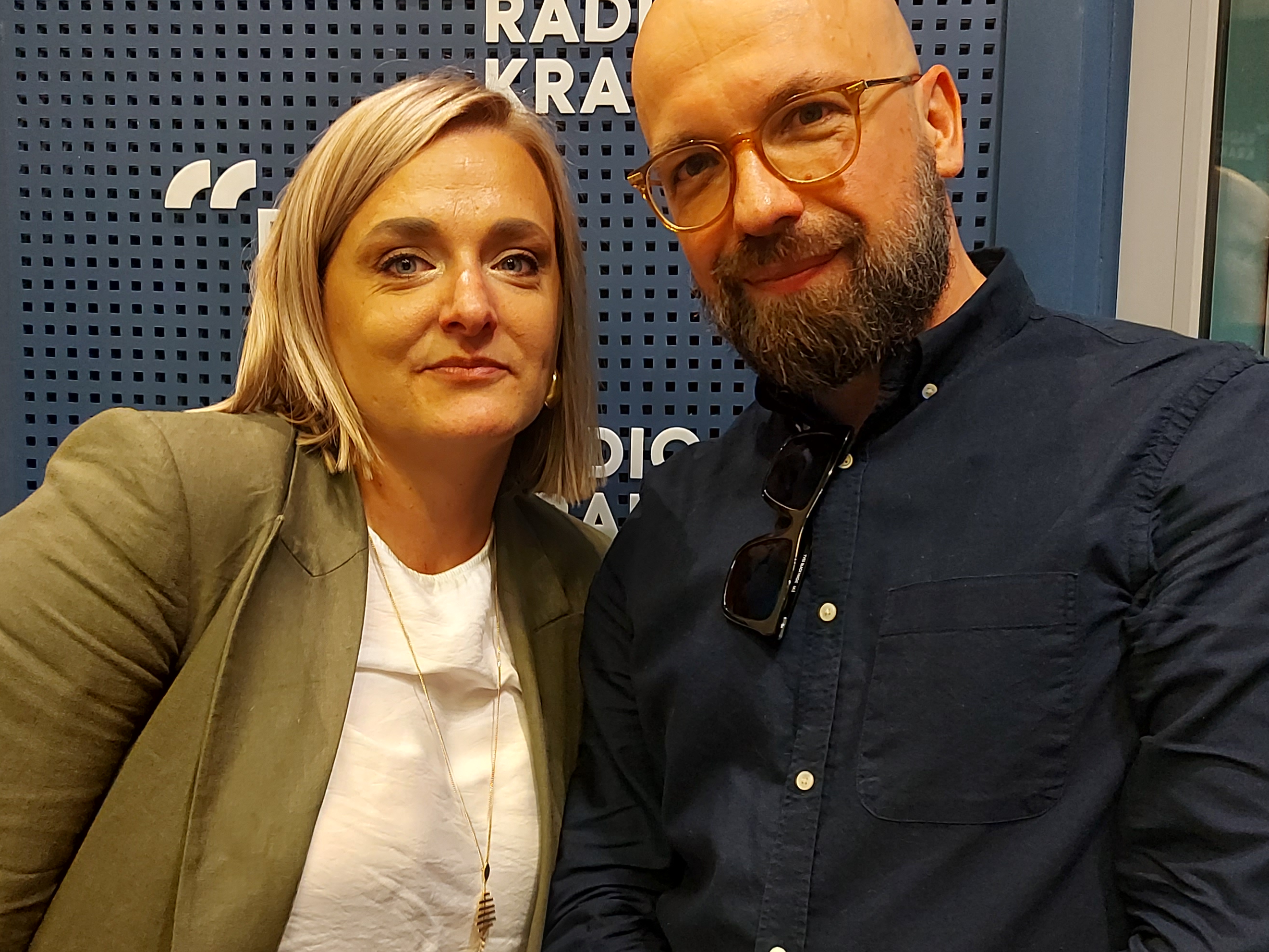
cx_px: 597
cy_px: 616
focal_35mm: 42
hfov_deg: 44.8
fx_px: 1540
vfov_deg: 34.1
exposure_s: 1/24
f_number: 1.8
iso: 250
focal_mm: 5.23
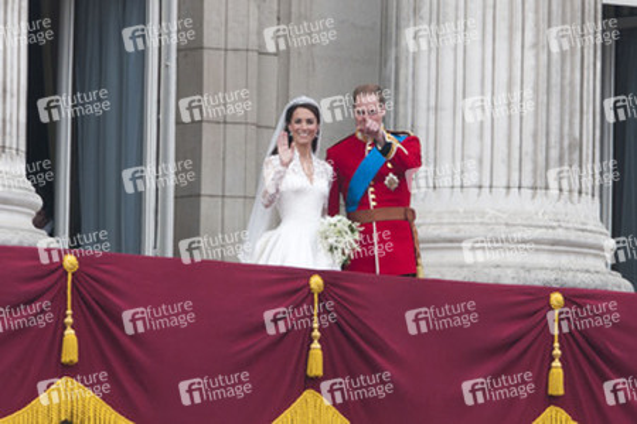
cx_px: 318
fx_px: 10616
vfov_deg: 2.3
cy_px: 212
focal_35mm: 600
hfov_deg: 3.4
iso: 640
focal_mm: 400
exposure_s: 1/1600
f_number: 5.6
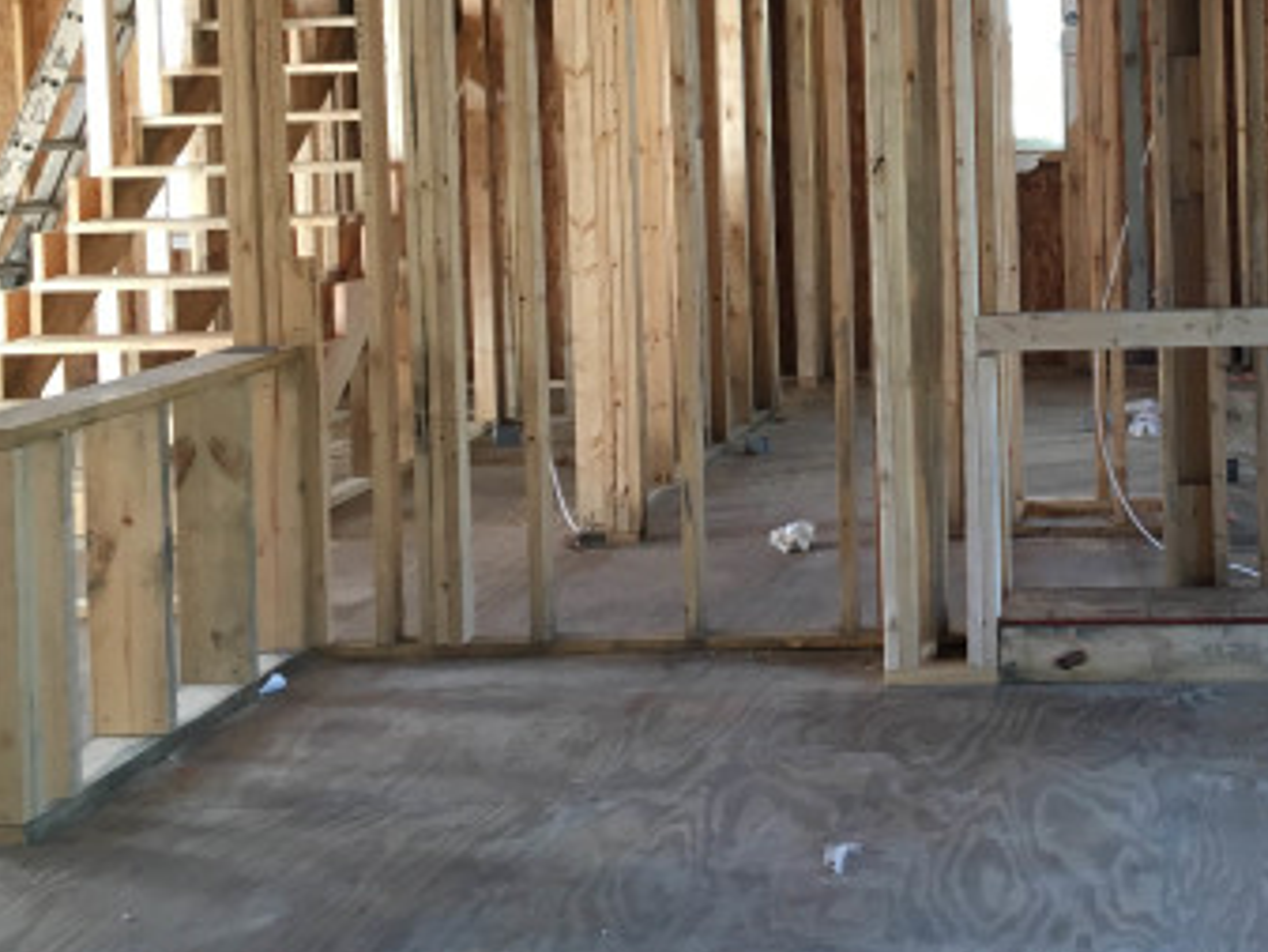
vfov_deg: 25.5
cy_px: 151
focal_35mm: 56
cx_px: 1095
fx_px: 2052
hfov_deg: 32.9
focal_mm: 4.15
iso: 50
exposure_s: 1/30
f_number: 2.2
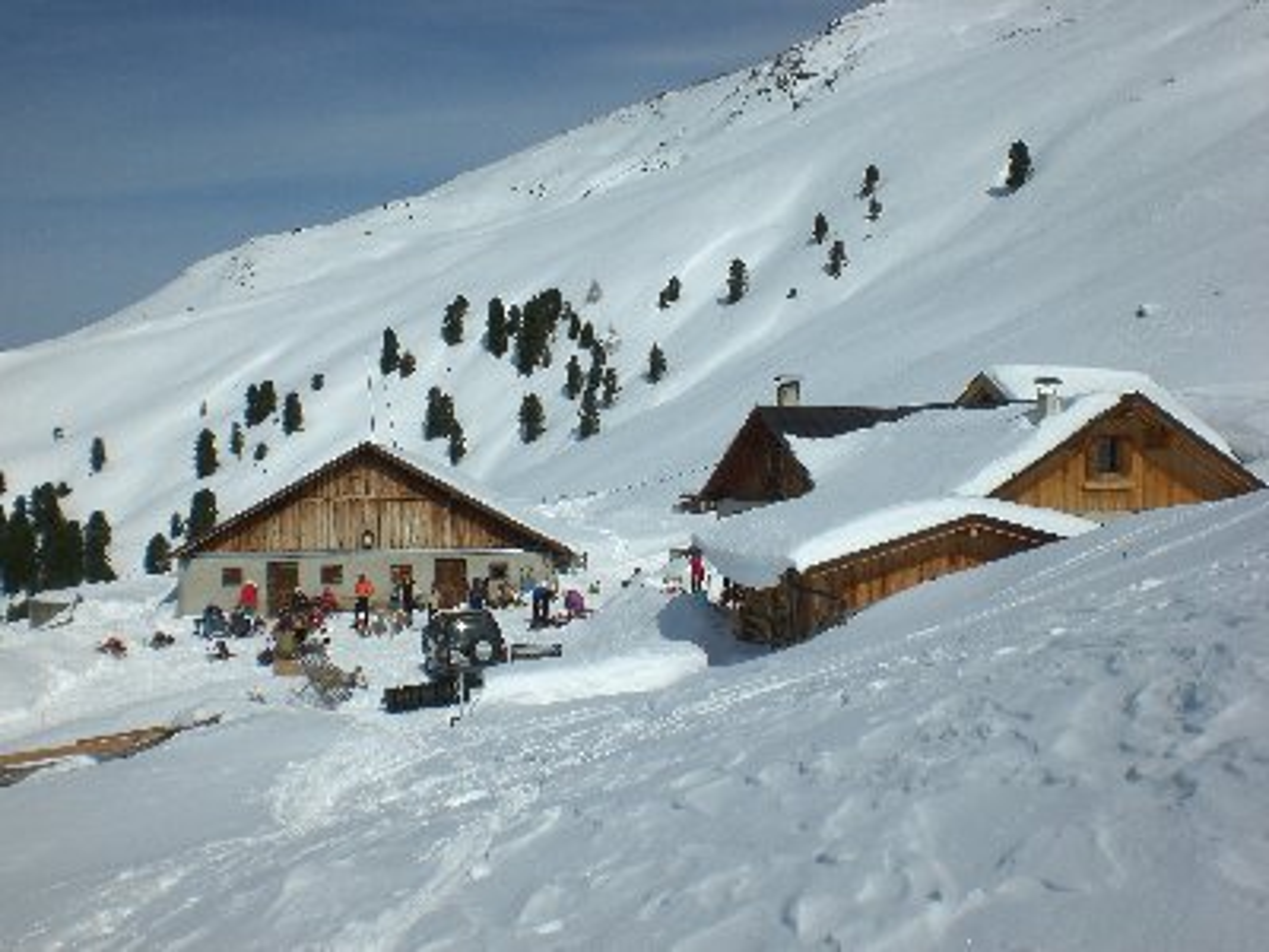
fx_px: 1393
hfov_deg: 49.0
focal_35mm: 38
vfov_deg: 37.7
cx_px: 634
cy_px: 476
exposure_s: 1/2000
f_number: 4.4
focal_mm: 6.3
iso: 50
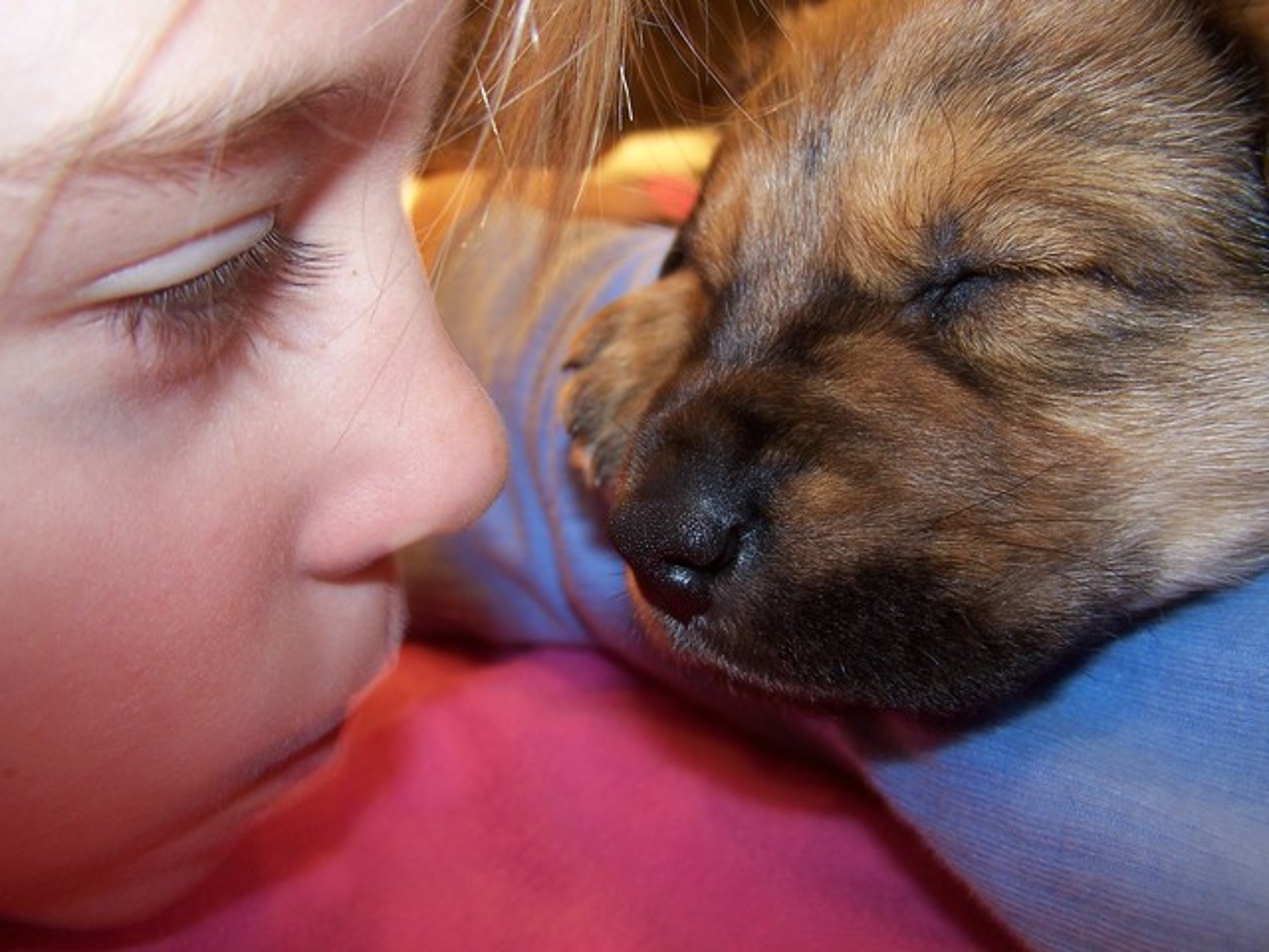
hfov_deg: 49.0
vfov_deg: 37.7
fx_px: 1393
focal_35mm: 38
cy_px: 476
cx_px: 634
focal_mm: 6.3
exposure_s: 1/2
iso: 80
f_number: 2.8
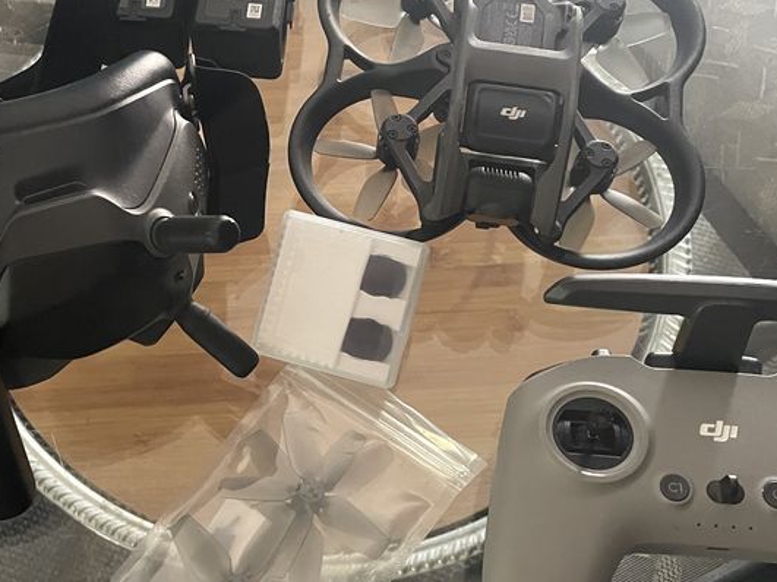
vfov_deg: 29.6
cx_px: 313
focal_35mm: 49
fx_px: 1100
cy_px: 335
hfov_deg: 38.8
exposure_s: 1/40
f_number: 1.6
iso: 640
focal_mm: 4.2
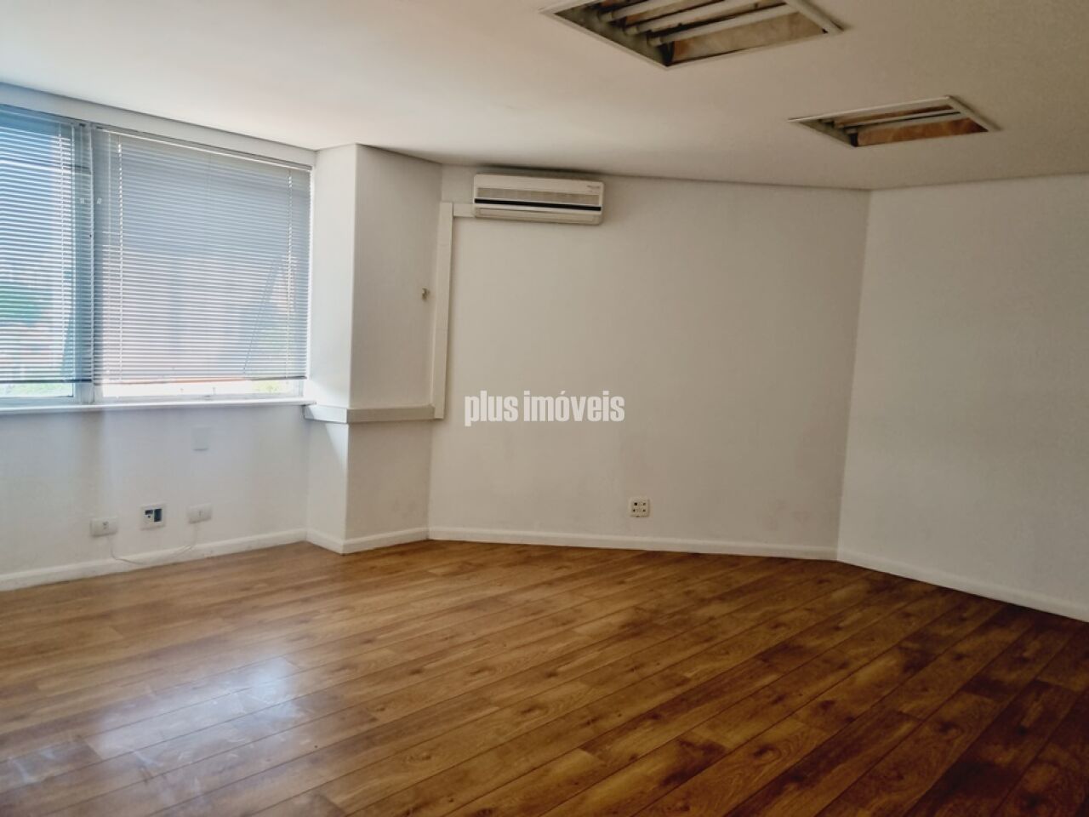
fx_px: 818
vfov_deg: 53.1
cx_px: 544
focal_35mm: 26
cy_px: 408
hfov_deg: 67.3
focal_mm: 5.4
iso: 200
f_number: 1.8
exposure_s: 1/120
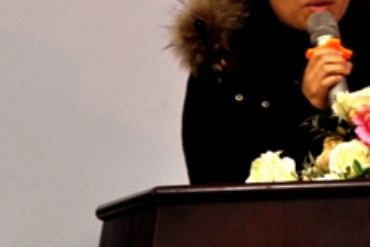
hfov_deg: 4.9
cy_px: -80
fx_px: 4297
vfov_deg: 3.3
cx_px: 562
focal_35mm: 418
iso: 400
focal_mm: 75
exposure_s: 1/6
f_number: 5.3
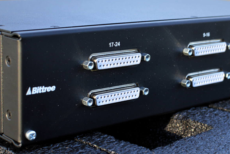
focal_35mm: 81
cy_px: 67
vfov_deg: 16.9
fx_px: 516
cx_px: 148
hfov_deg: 25.0
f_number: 6.3
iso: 400
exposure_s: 1/60
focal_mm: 35
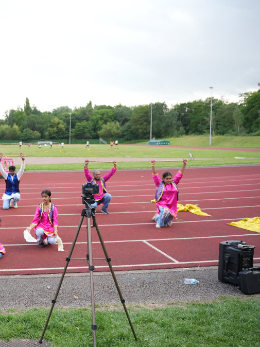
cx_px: 26
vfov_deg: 52.6
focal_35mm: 35
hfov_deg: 37.9
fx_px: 351
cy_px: 172
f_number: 2.8
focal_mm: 24
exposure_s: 1/400
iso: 250
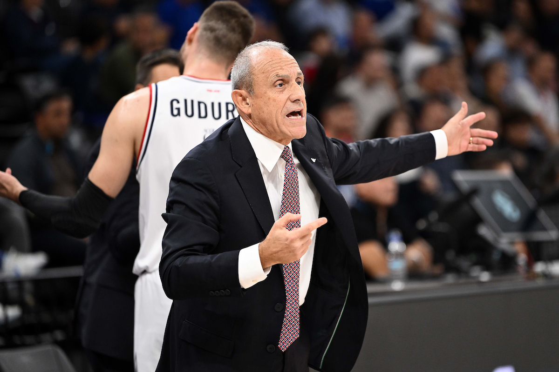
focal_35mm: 200
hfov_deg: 10.3
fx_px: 3105
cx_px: 280
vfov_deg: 6.9
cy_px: 186
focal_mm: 200
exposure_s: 1/1600
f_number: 3.2
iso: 2500
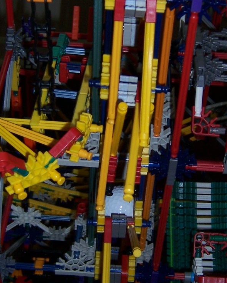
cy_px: 102
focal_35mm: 68
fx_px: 571
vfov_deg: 27.8
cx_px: 125
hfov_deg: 22.5
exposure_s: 1/60
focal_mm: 5.5
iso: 80
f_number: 2.8
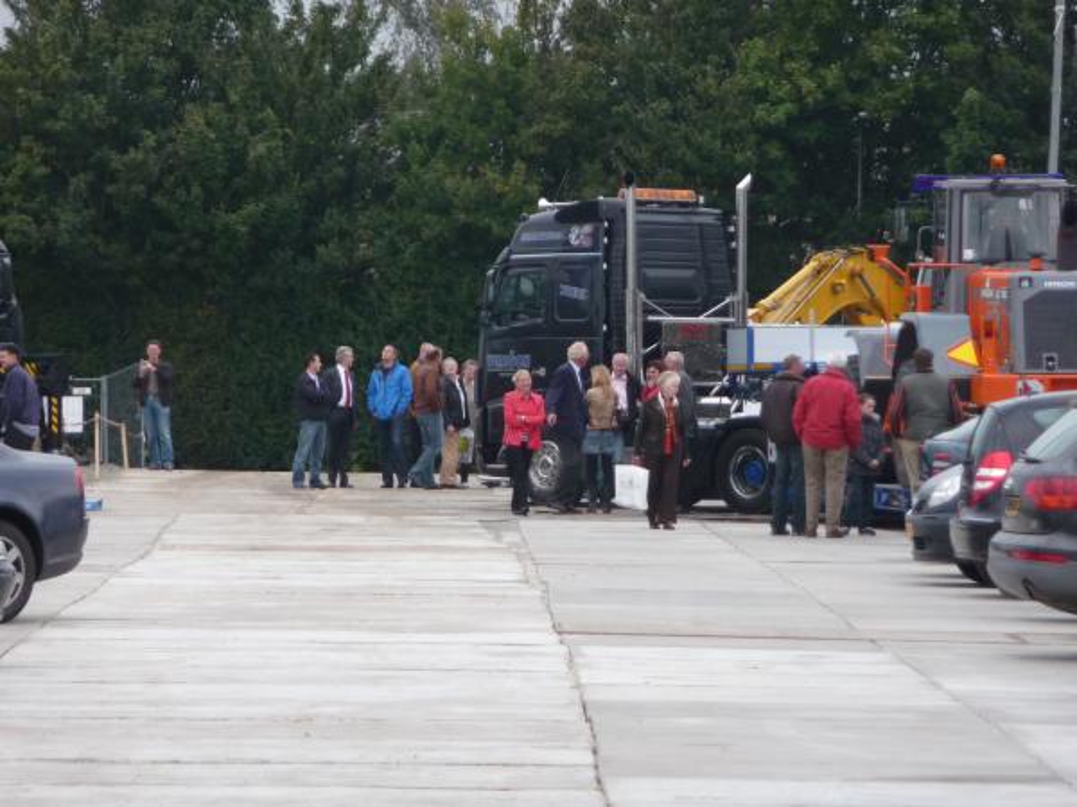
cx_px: 538
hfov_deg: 7.1
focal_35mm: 280
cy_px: 404
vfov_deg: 5.3
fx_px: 8712
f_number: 4.9
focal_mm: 47
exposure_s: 1/125
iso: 160
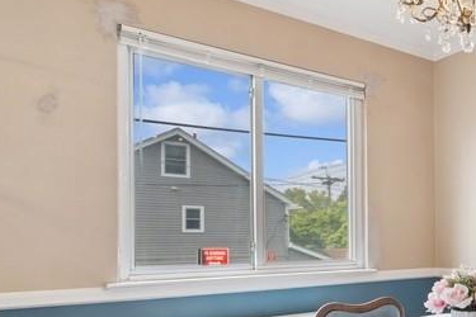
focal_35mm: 36
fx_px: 476
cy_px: 242
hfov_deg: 45.2
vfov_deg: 35.9
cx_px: 473
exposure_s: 1/50
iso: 640
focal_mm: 15
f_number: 14
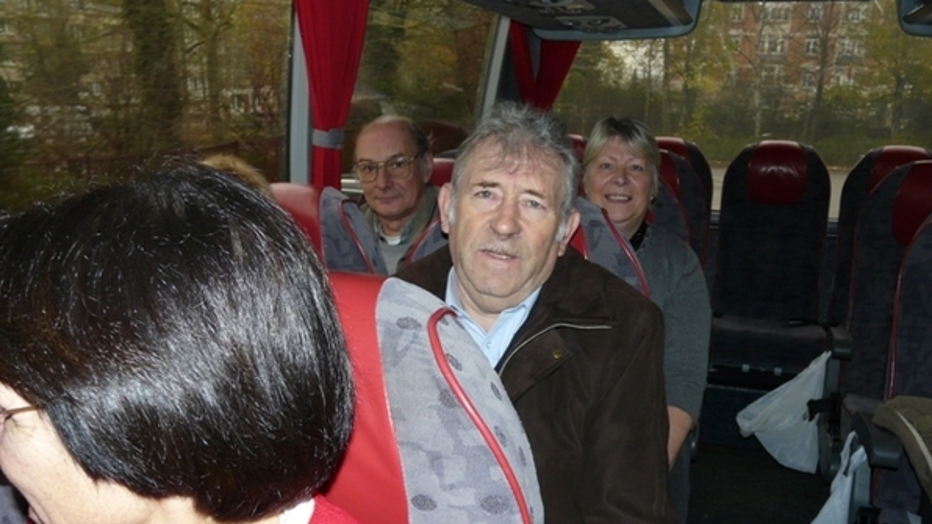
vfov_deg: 34.4
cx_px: 468
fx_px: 840
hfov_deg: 58.0
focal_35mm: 34
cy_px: 332
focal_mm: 5
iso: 100
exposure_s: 1/30
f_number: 2.8
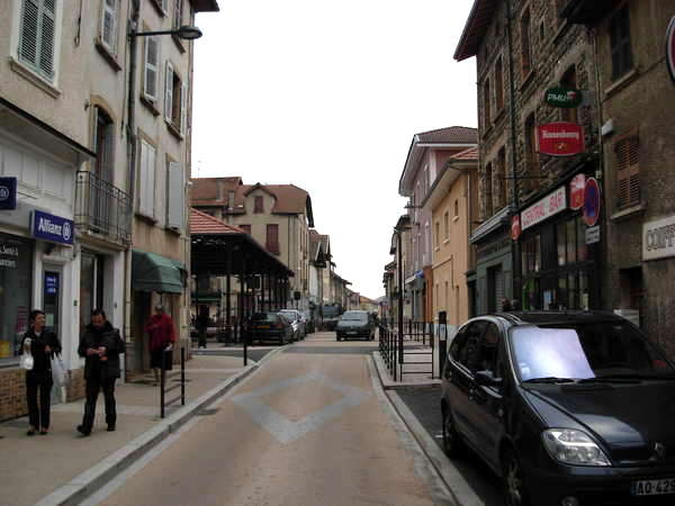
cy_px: 253
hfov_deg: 49.0
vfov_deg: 37.7
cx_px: 338
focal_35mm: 38
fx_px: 741
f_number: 2.9
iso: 79
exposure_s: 1/627
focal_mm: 6.3
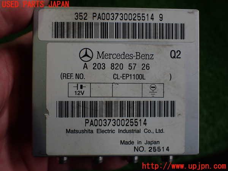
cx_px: 114
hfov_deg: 60.0
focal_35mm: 30
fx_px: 198
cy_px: 86
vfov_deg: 46.8
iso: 125
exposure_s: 1/125
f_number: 2.3
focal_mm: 5.4
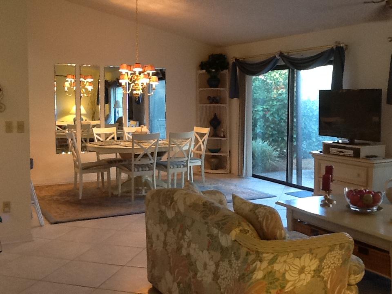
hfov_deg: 42.9
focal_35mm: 44
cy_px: 147
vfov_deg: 32.9
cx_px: 196
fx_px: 498
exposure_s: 1/30
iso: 100
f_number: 2.4
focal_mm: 2.03
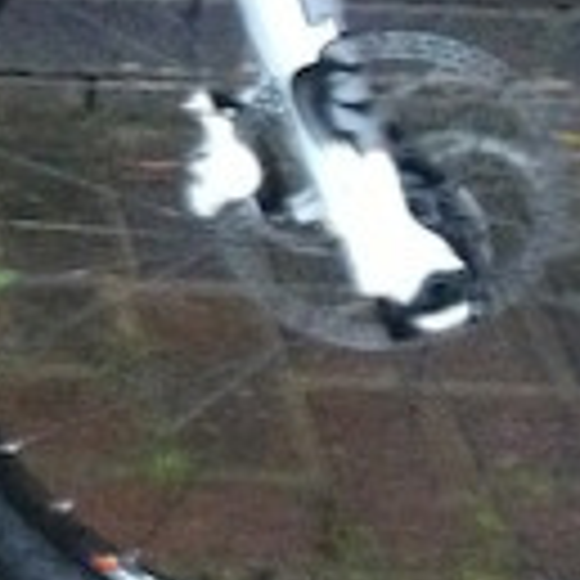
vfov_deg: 9.2
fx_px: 3545
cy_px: -209
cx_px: -576
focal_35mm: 187
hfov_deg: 8.8
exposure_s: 1/20
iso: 400
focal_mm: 4.28
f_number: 2.4
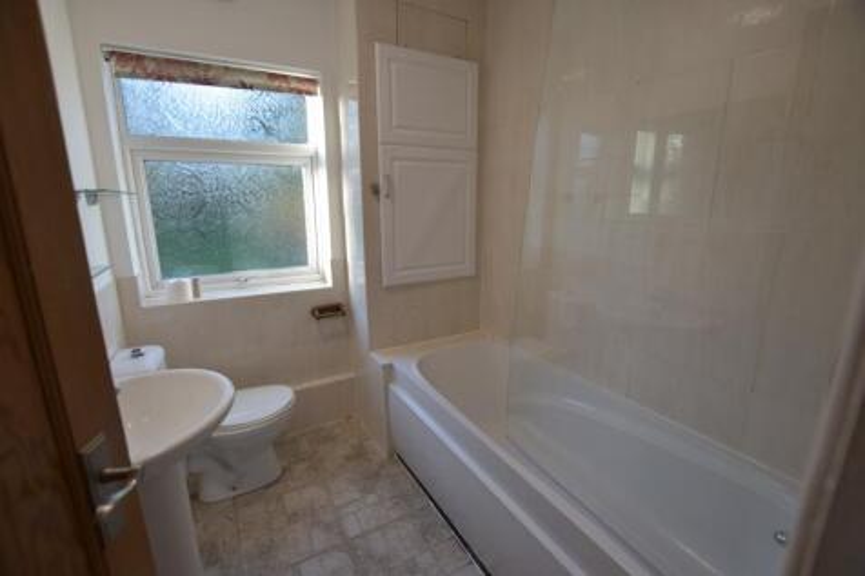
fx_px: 360
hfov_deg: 100.4
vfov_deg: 77.3
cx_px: 432
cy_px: 288
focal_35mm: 15
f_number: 3.5
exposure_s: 1/45
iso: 100
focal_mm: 10
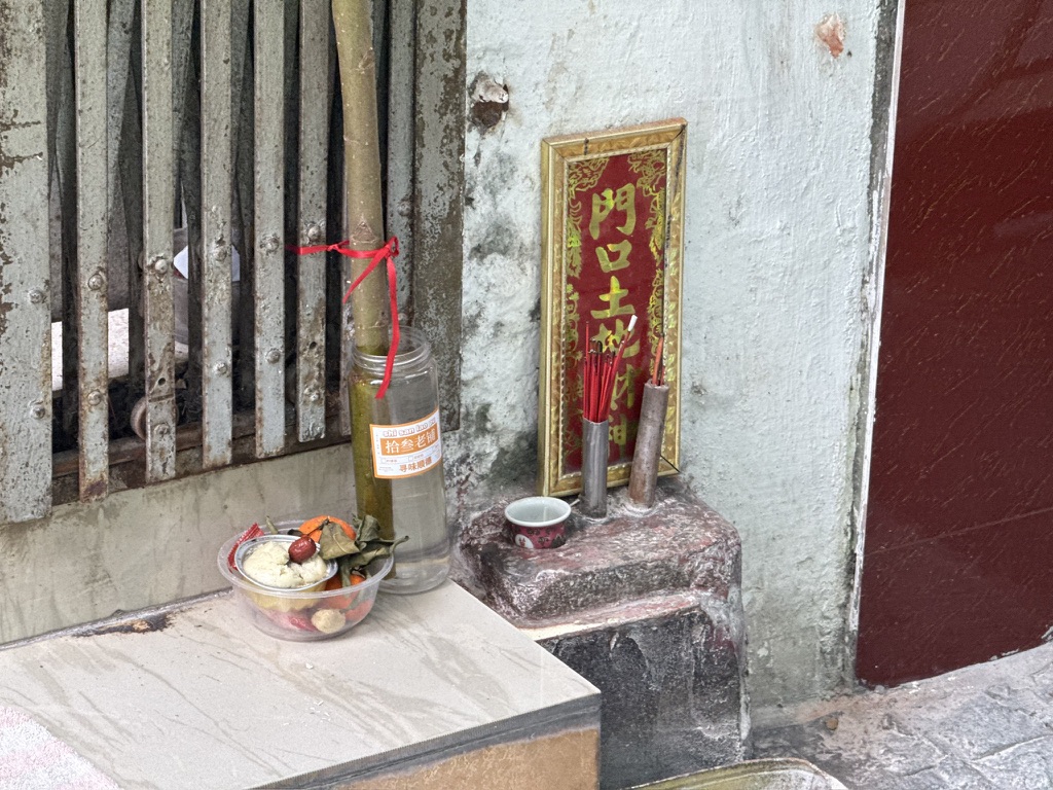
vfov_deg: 12.3
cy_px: 395
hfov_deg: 16.4
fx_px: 3650
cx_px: 526
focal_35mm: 120
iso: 200
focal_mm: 15.66
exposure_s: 1/121
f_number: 2.8
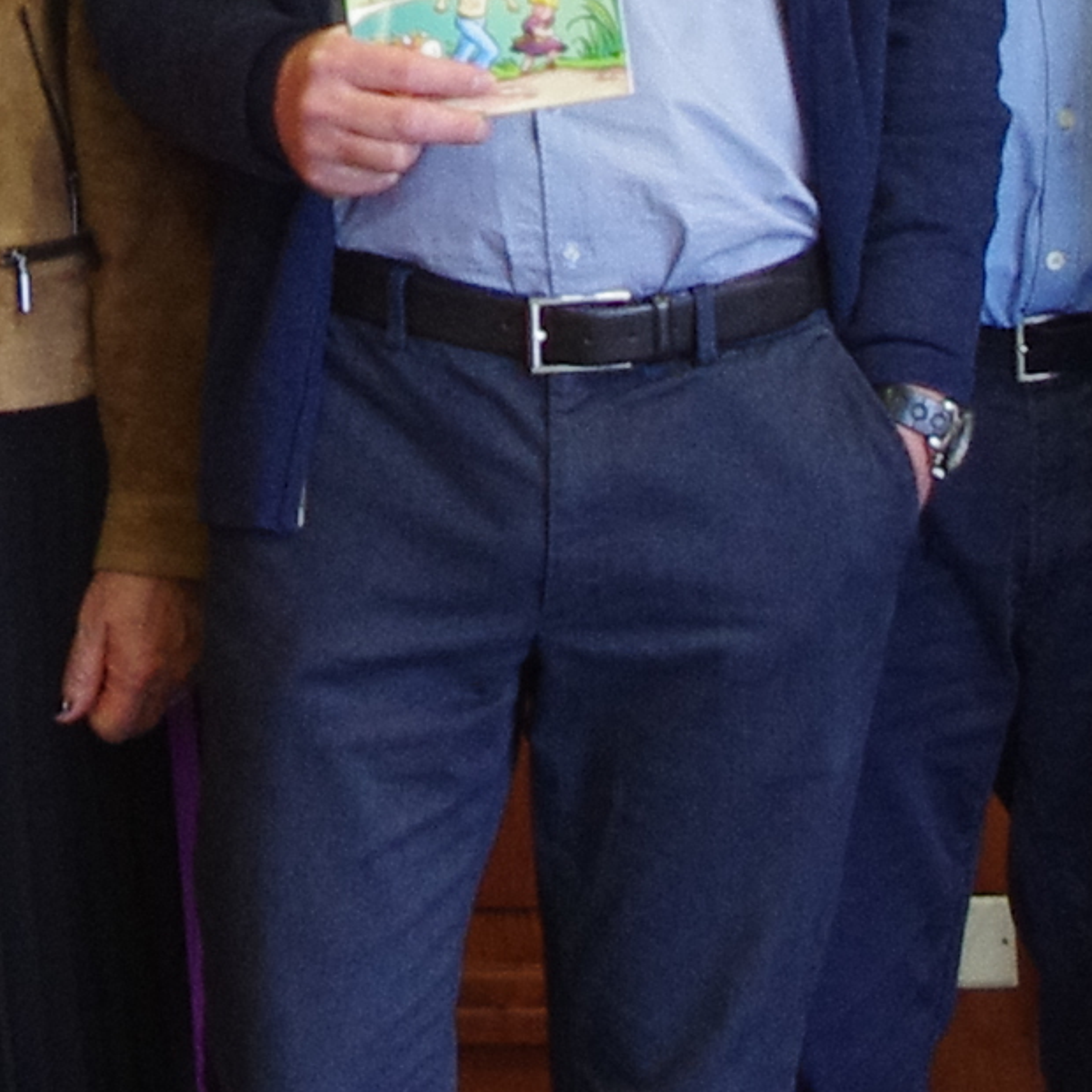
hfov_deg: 8.1
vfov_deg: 8.0
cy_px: -361
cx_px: -28
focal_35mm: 215
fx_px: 7670
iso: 800
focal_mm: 21.25
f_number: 4
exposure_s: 1/50
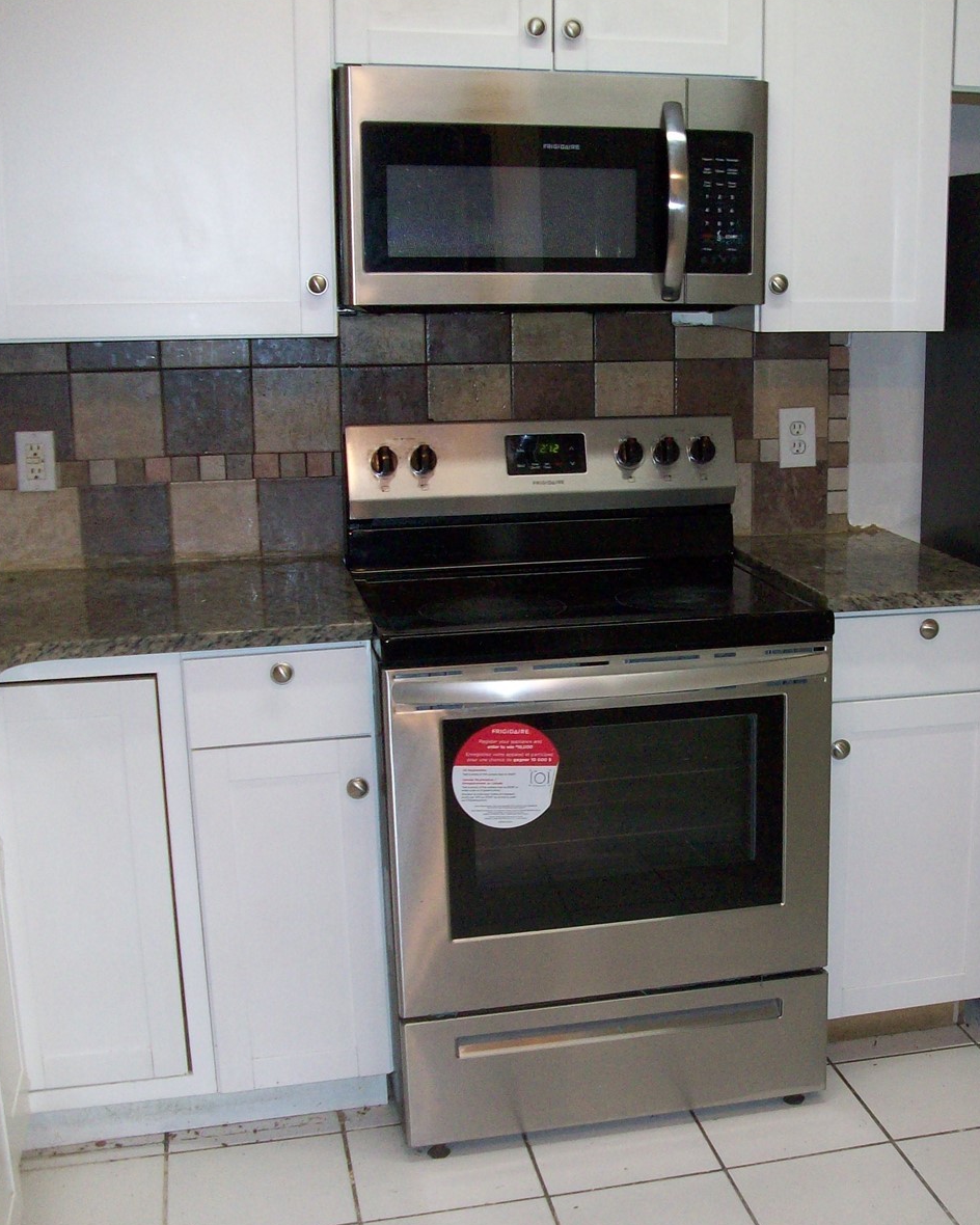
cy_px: 608
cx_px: 785
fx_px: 1631
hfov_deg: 32.5
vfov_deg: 41.2
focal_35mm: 45
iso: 160
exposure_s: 1/60
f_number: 2.8
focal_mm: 5.7
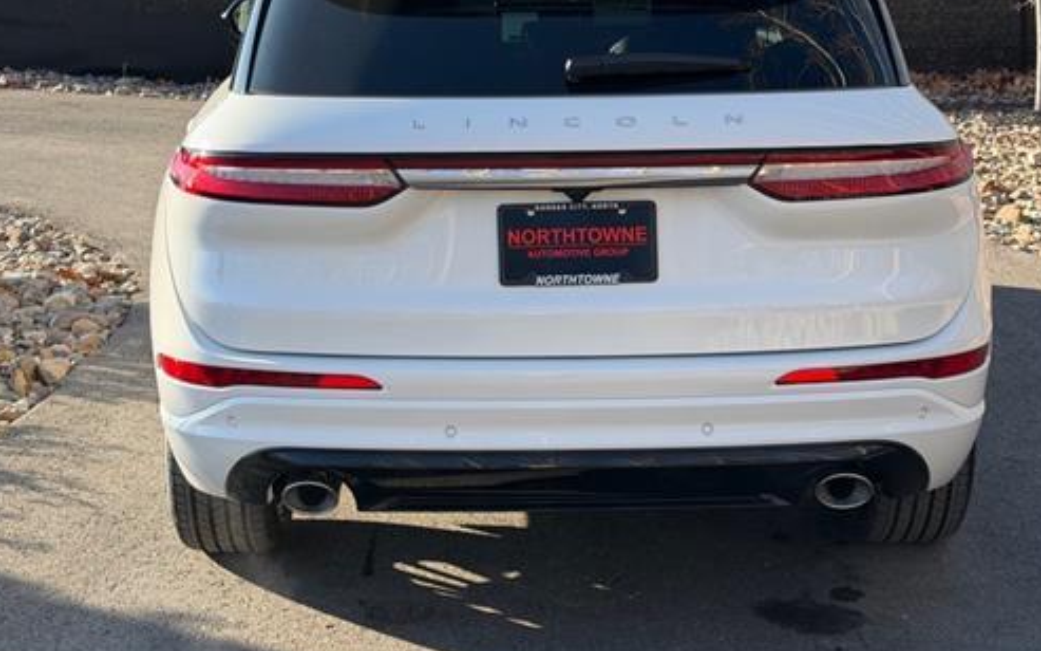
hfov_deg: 31.1
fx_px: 1872
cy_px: 235
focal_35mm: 66
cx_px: 528
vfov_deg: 19.7
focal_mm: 6.76
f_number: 1.78
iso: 80
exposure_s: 1/1543
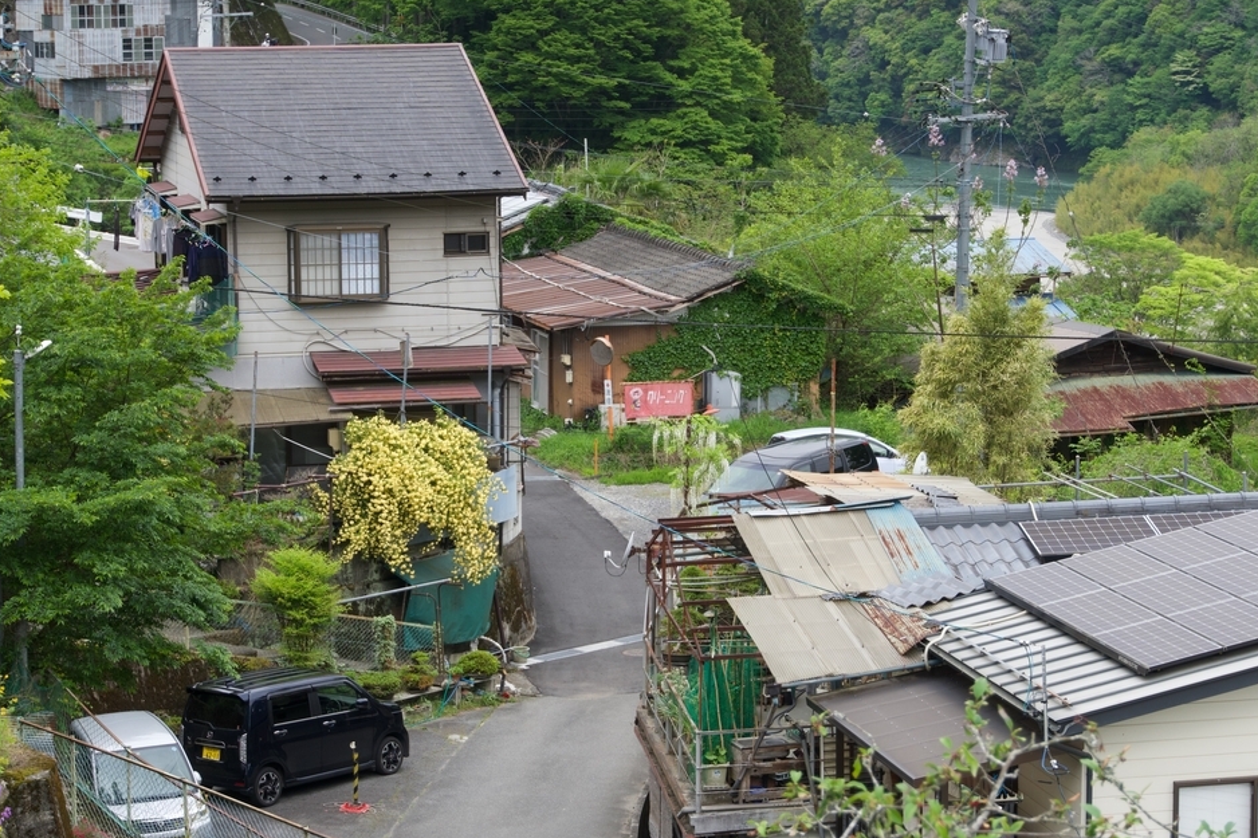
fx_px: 3354
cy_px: 459
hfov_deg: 21.2
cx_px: 621
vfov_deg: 14.2
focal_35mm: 96
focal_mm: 50
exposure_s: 1/125
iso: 160
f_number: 8
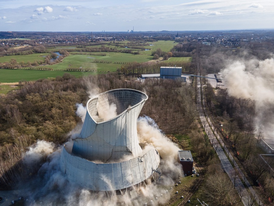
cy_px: 103
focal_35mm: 24
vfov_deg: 56.8
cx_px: 137
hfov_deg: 71.6
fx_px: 190
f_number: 2.8
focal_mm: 4.5
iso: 100
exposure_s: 1/640
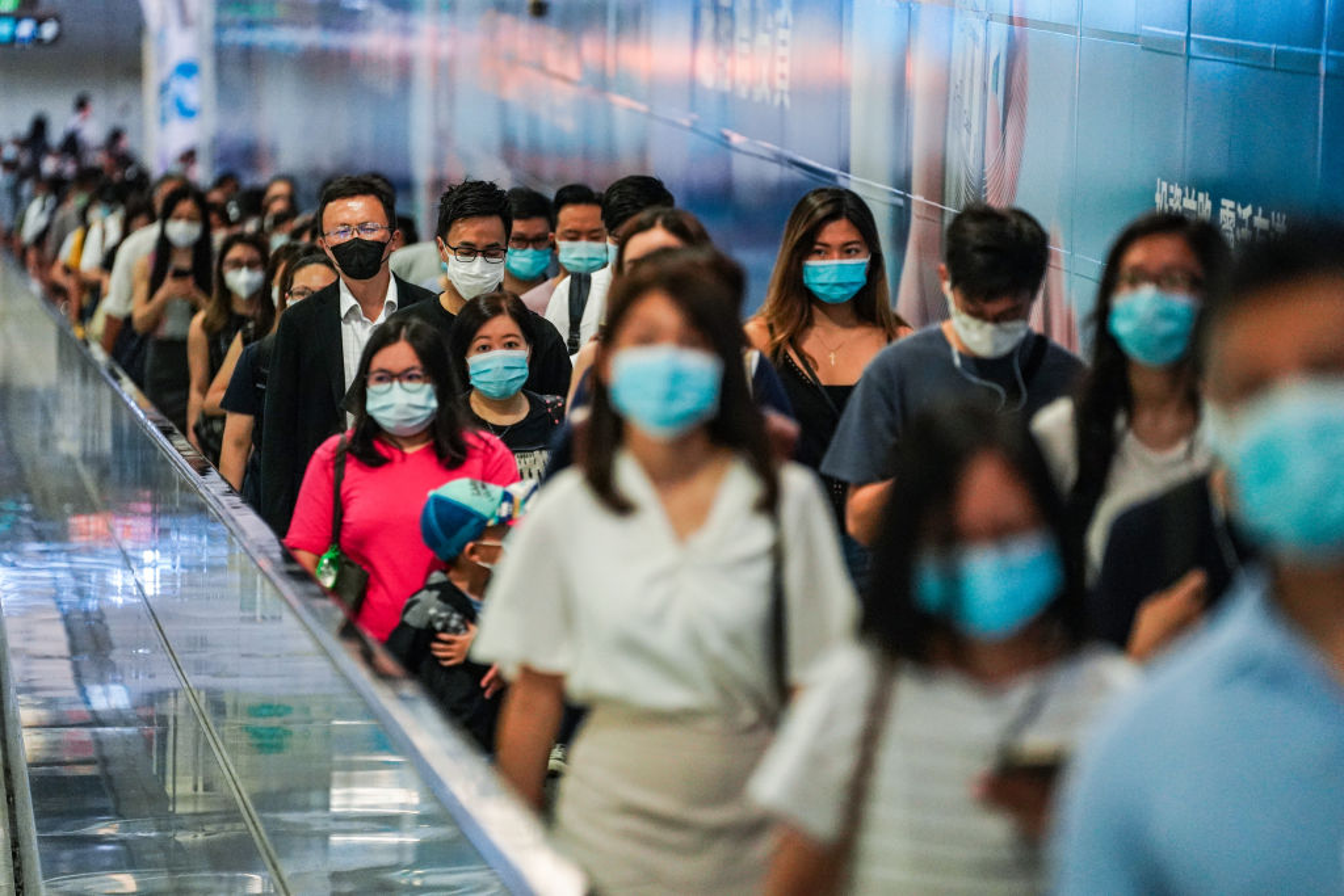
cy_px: 448
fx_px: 7169
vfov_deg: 7.2
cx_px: 672
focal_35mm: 192
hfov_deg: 10.7
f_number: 2.8
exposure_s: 1/320
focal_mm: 192
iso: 5000
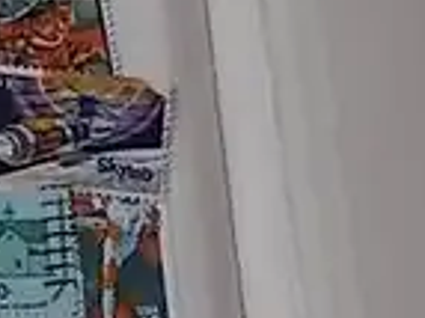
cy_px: 385
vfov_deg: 15.6
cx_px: -256
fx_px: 1116
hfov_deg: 18.5
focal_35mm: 91
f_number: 3.2
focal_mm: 4.6
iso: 100
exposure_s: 1/25
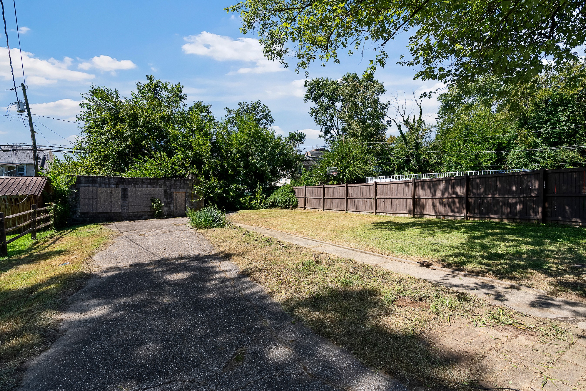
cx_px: 293
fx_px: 261
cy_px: 196
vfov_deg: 73.8
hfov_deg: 96.7
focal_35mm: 16
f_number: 8
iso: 100
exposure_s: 1/160
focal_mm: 16
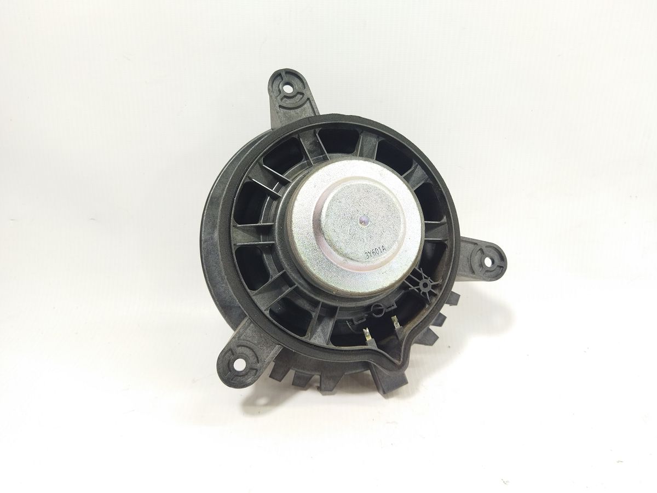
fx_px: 512
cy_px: 246
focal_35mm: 27
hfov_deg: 65.3
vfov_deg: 51.4
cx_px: 328
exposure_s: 1/50
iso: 103
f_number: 1.79
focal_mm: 4.71
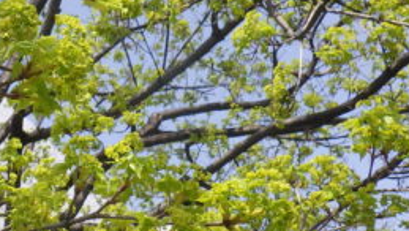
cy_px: 23
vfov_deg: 17.7
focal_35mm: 67
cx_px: -18
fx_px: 727
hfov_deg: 29.0
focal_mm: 5
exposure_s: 1/640
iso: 125
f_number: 4.2
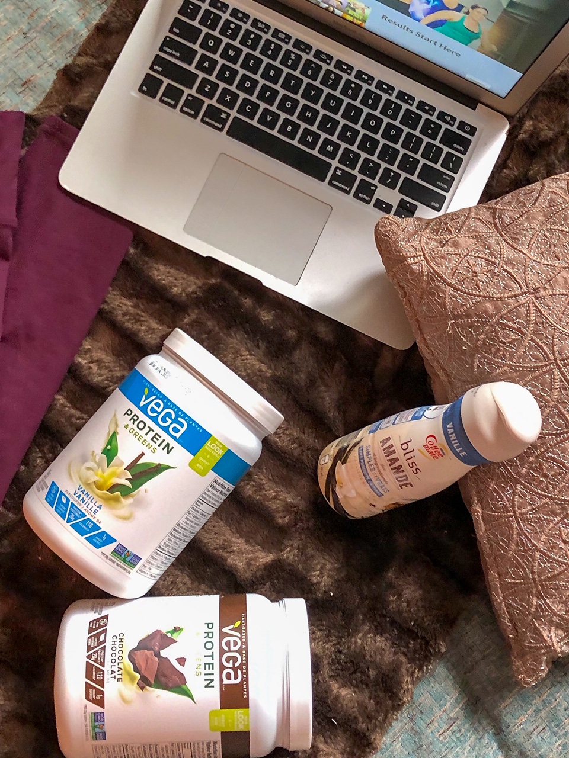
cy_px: 379
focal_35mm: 28
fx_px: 614
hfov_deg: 49.7
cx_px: 284
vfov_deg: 63.4
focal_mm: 3.99
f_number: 1.8
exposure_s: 1/15
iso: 64
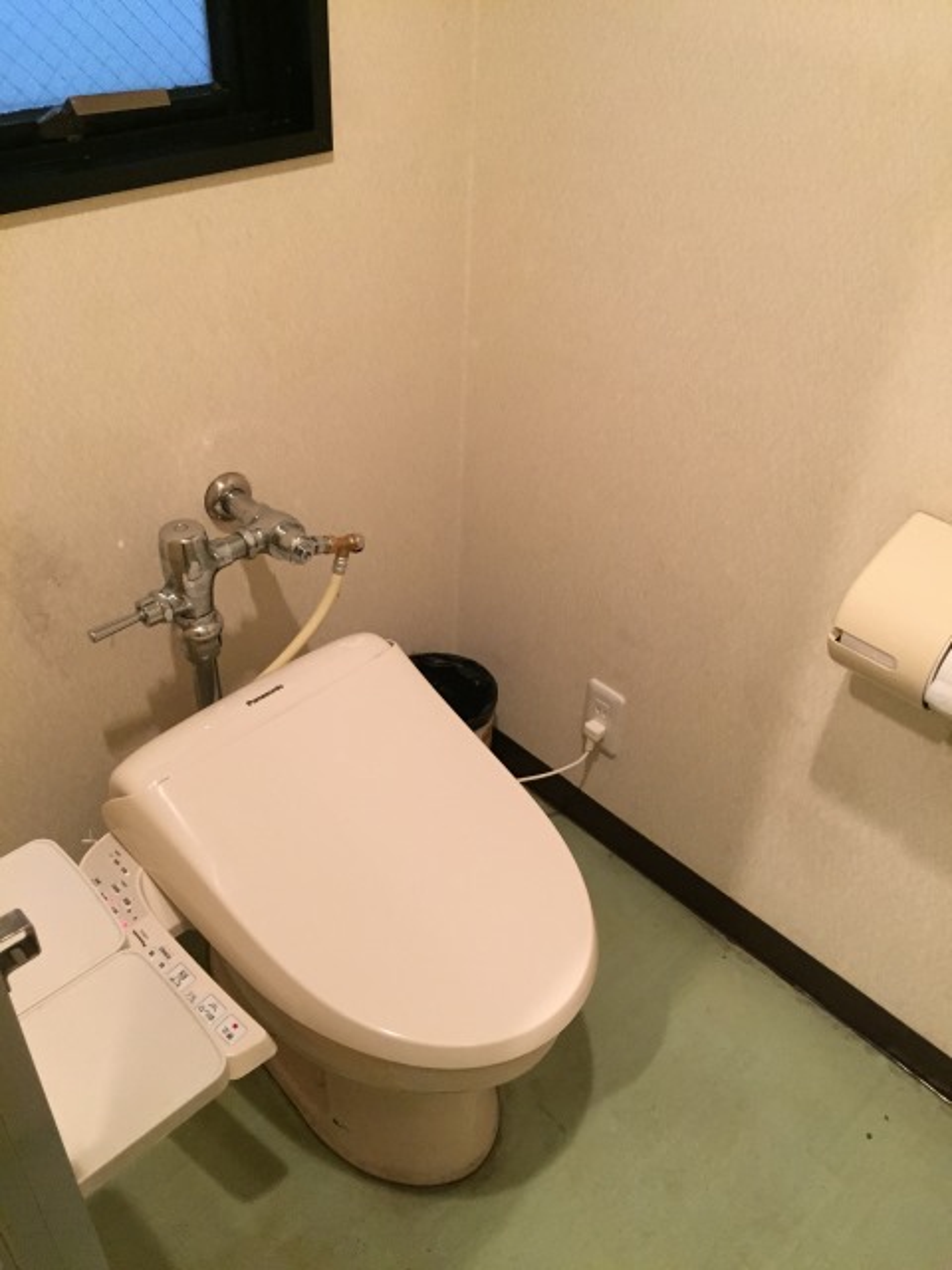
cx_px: 476
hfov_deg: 48.2
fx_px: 1063
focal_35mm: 29
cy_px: 635
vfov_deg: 61.7
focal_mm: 4.15
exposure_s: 1/30
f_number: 2.2
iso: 250
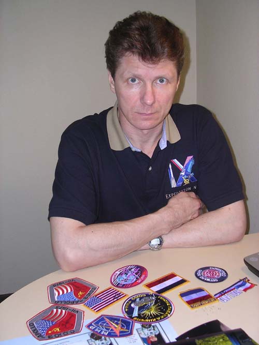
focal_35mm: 38
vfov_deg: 49.0
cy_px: 172
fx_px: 379
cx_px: 130
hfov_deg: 37.7
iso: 100
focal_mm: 5.8
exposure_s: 1/60.1
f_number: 2.8
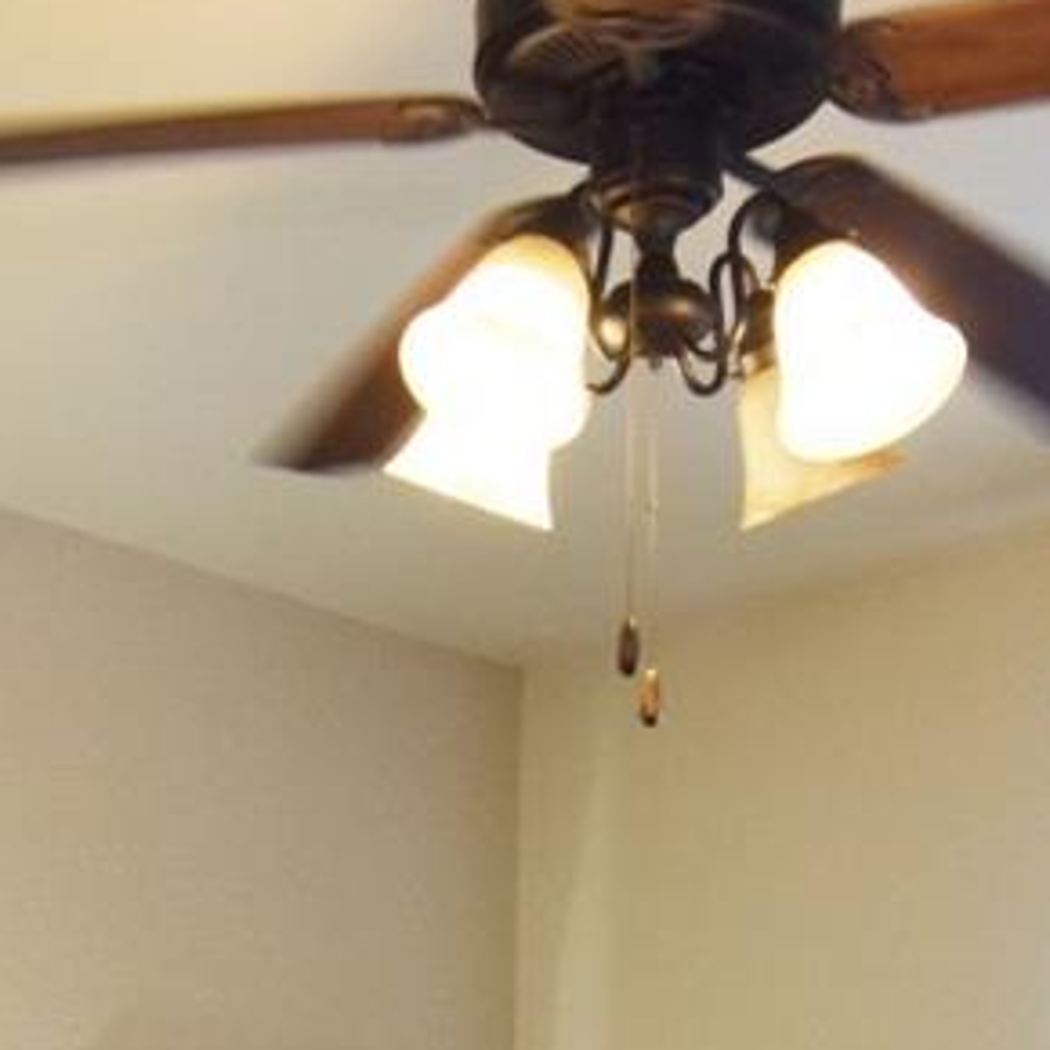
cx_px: 398
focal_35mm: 77
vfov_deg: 20.1
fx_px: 2654
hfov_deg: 22.3
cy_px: 1441
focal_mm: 11
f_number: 4
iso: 450
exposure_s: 1/60
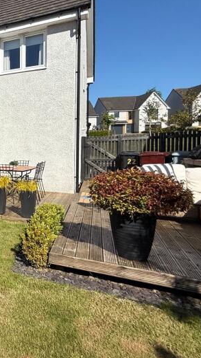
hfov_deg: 27.0
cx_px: -103
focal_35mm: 30
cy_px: 150
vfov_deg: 63.9
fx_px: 284
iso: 50
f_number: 2.2
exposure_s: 1/4149
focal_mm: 2.22
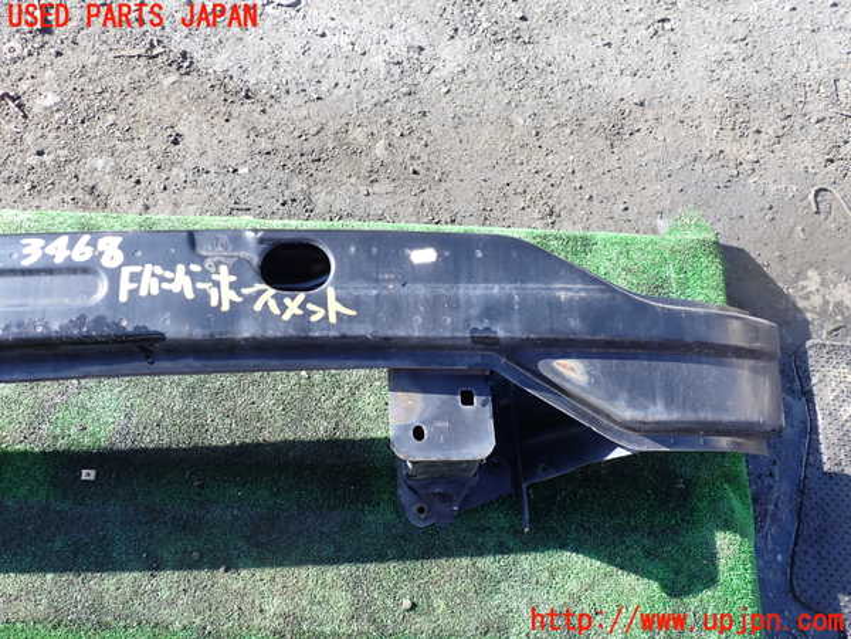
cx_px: 426
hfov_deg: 60.0
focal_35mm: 30
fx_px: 738
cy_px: 320
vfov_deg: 46.8
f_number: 3.2
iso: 100
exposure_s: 1/200
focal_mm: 5.4
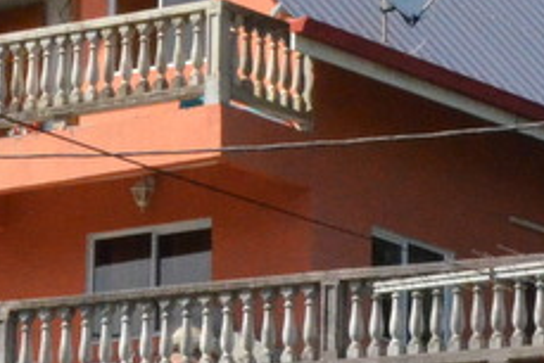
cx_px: 266
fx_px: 3810
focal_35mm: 252
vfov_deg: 5.4
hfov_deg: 8.2
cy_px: -177
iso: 3200
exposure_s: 1/1600
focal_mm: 48
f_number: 20
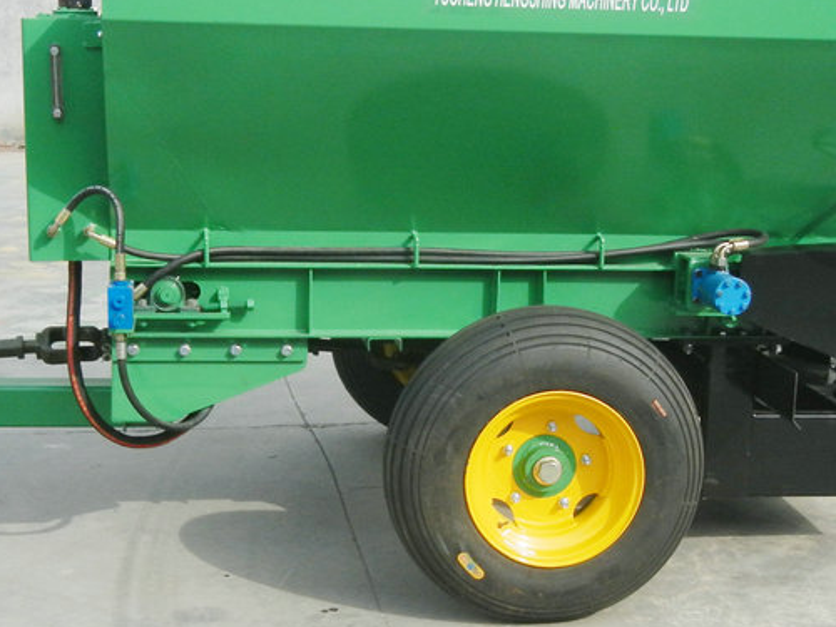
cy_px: 294
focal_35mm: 48
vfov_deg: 30.3
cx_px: 354
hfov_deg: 39.6
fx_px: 1159
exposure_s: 1/411
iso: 160
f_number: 7
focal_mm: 5.4
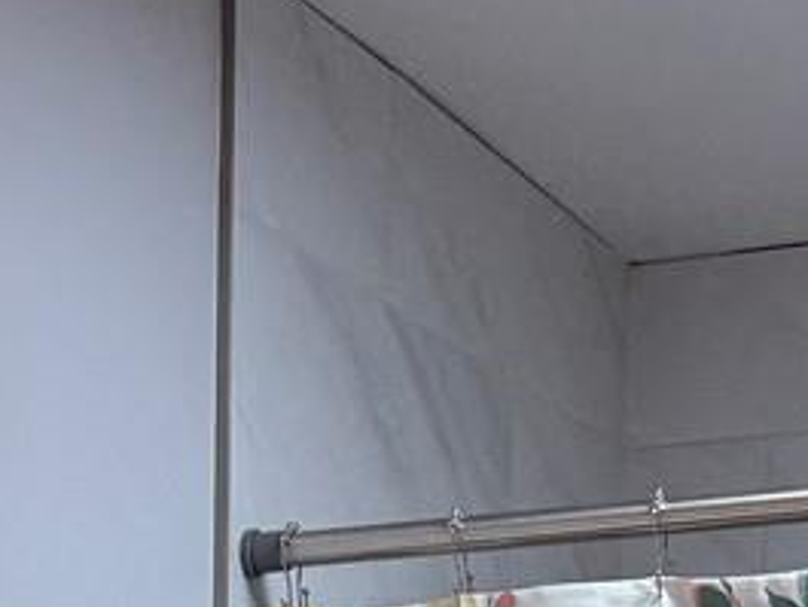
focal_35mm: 145
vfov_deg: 8.8
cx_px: 134
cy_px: 1693
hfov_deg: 13.5
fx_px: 3386
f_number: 1.78
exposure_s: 1/132
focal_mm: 6.76
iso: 80
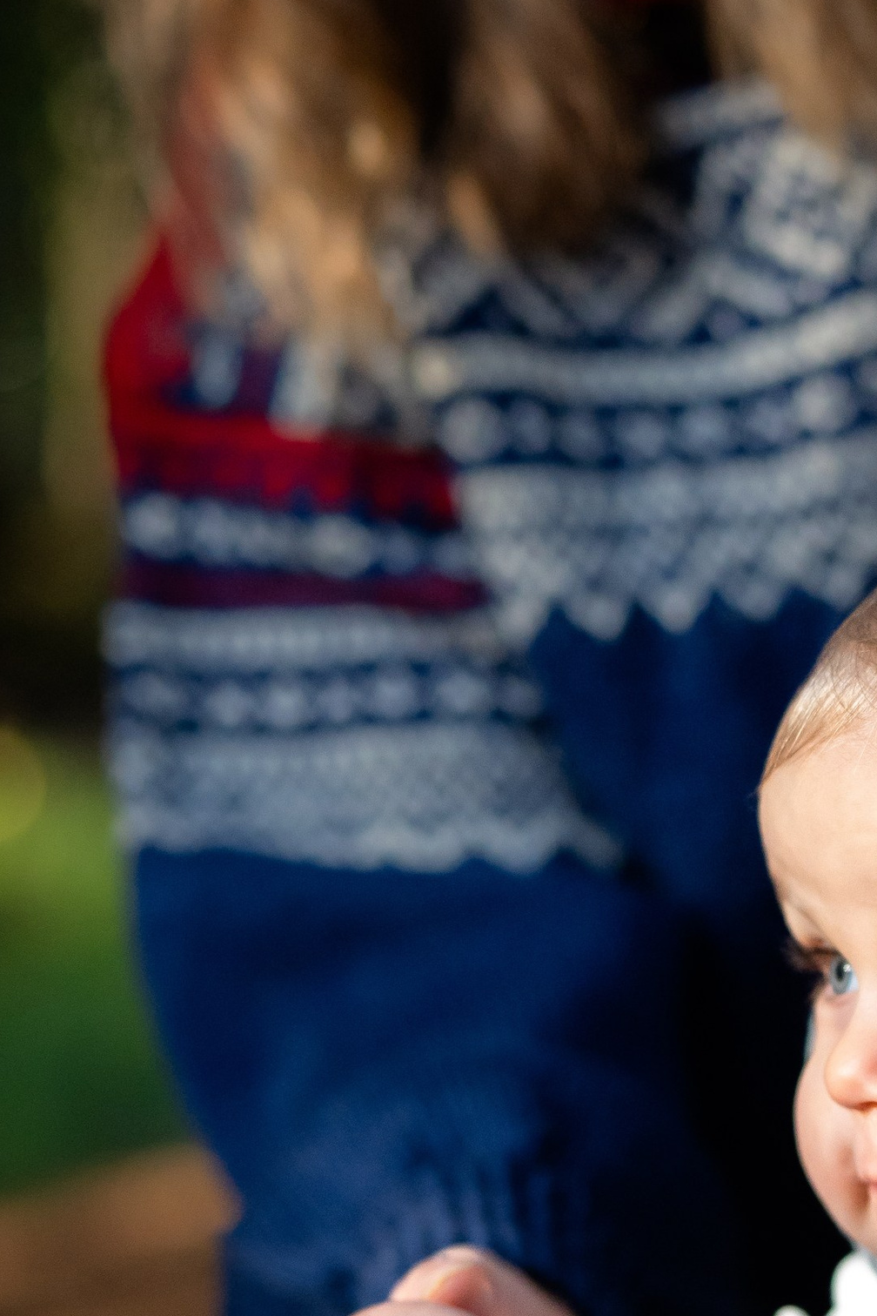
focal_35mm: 127
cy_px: 1016
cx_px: 903
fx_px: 4640
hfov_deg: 10.7
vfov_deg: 16.0
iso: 2000
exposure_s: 1/800
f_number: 1.8
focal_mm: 50
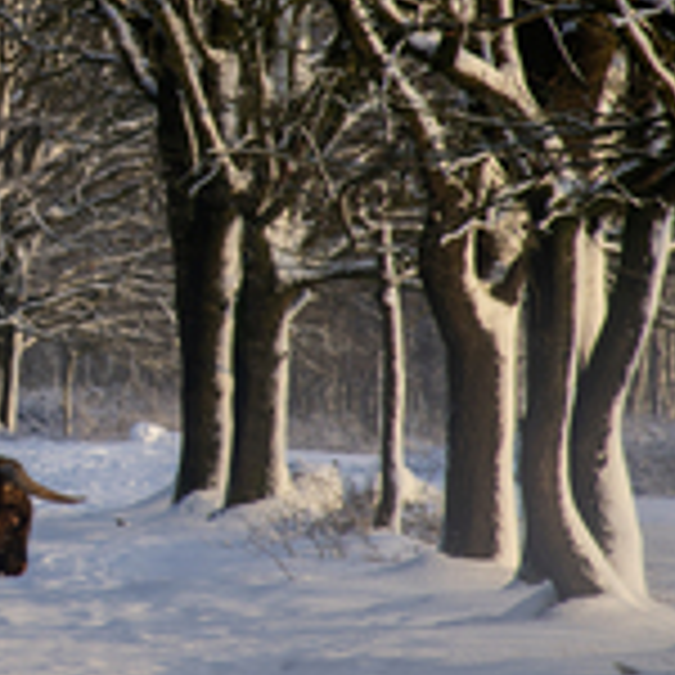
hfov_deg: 3.2
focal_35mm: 549
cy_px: 200
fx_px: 12112
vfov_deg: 3.2
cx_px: -279
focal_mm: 140
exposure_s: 1/250
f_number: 9
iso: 320
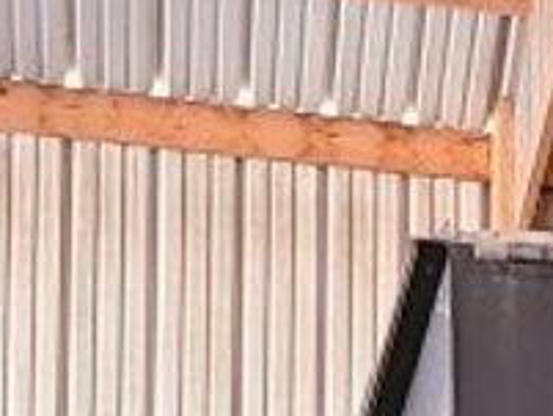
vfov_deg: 7.1
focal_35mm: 196
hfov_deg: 9.3
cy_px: 1032
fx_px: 3133
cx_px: 1176
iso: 640
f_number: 1.8
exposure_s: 1/40
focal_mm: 5.4
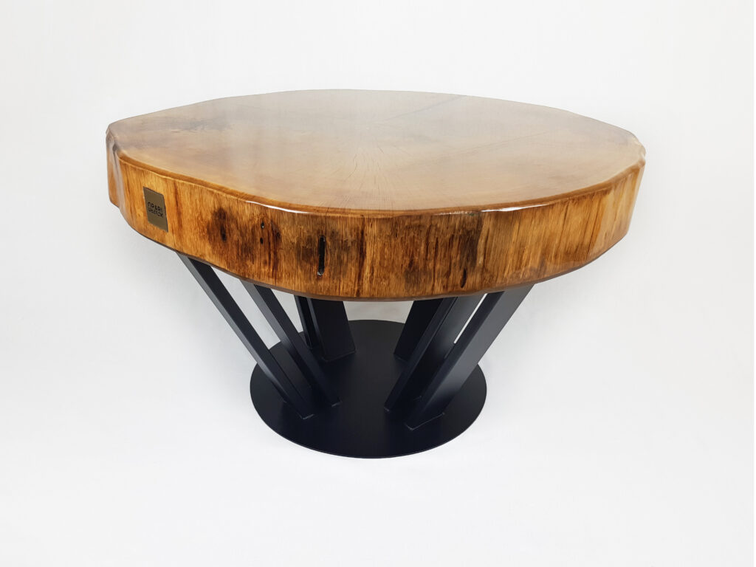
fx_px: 568
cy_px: 284
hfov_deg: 67.3
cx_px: 378
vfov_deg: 53.1
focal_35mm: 26
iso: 50
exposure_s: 1/50
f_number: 1.7
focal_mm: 4.2
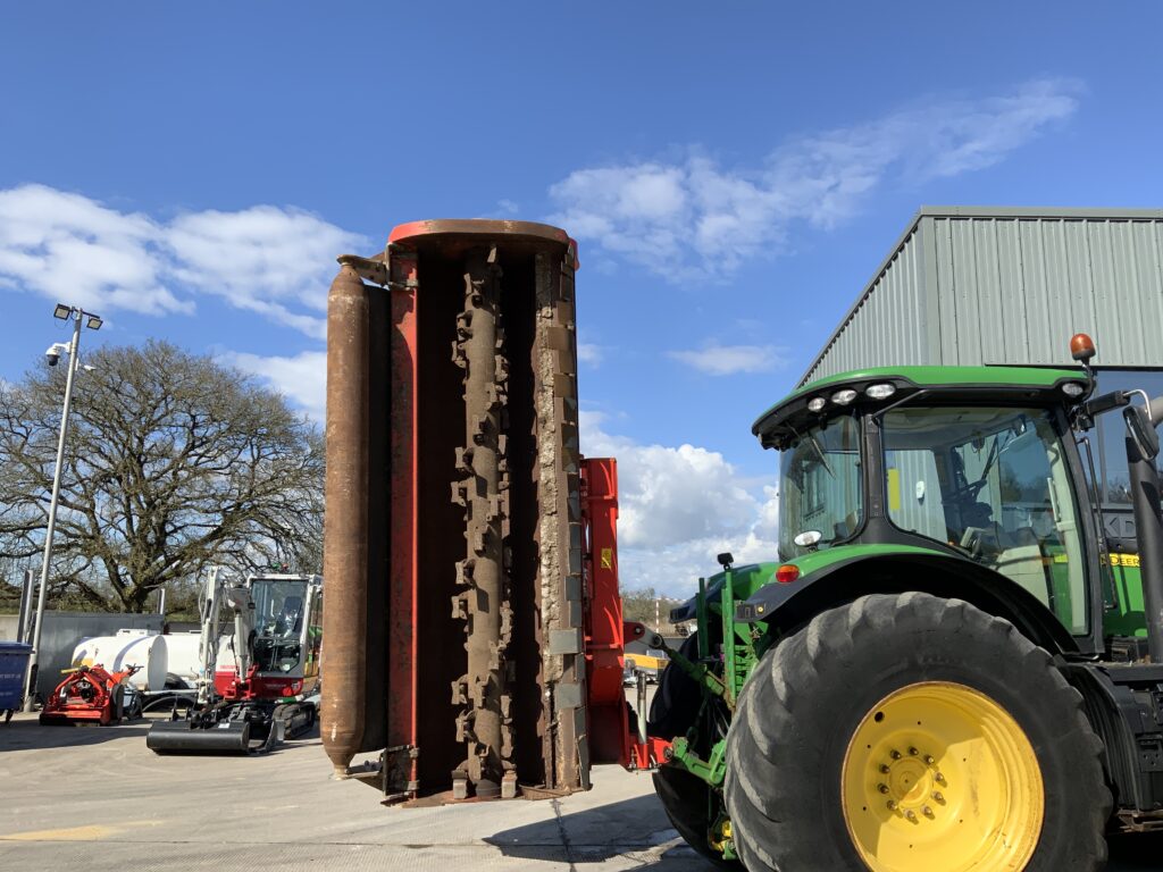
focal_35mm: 29
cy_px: 436
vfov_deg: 48.2
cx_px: 582
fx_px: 974
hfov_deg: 61.7
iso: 16
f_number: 1.8
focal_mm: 3
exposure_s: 1/1730
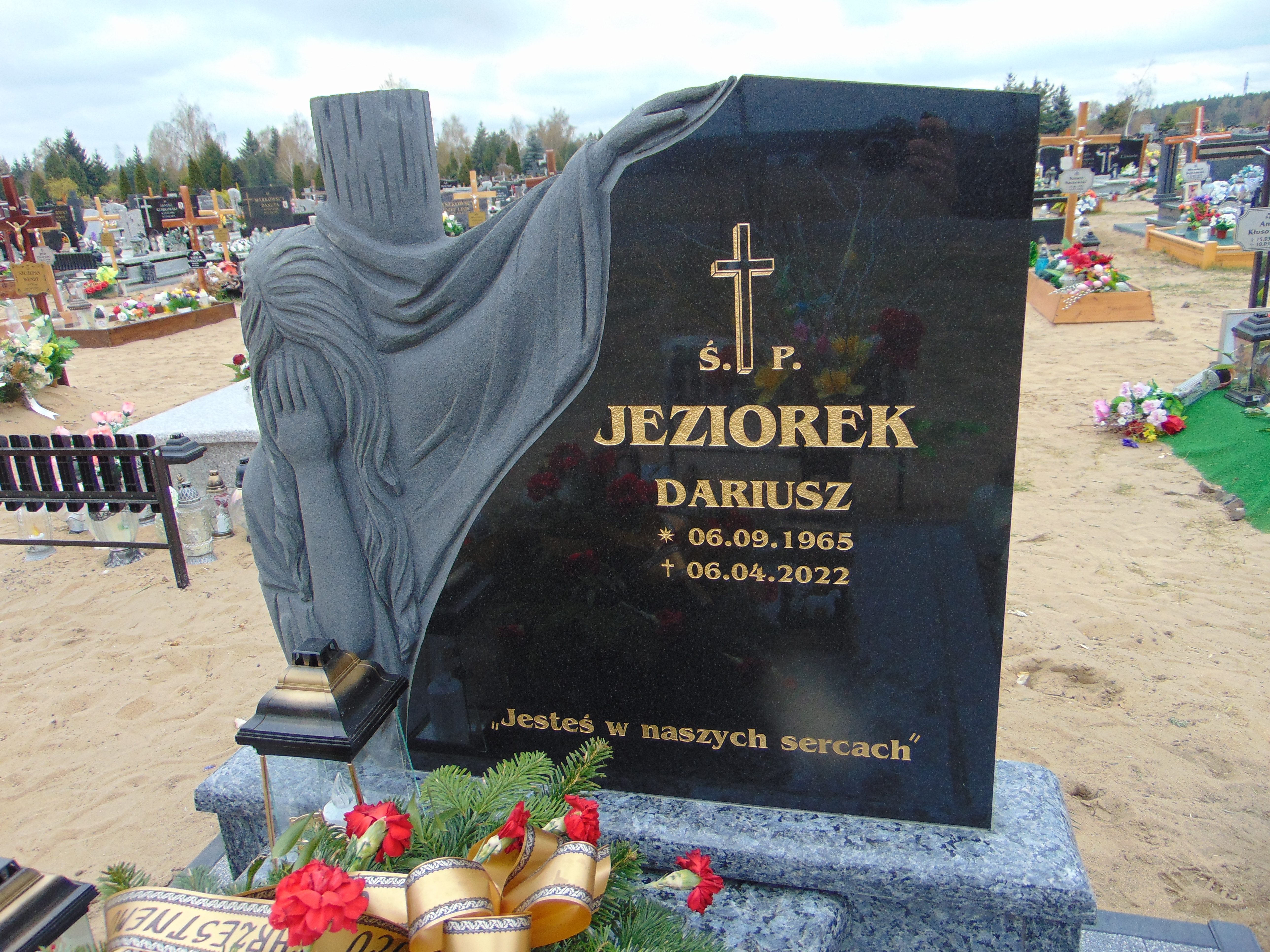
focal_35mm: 25
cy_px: 476
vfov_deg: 54.9
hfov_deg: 69.4
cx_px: 635
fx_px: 917
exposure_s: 1/400
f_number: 3
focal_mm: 4.5
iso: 80
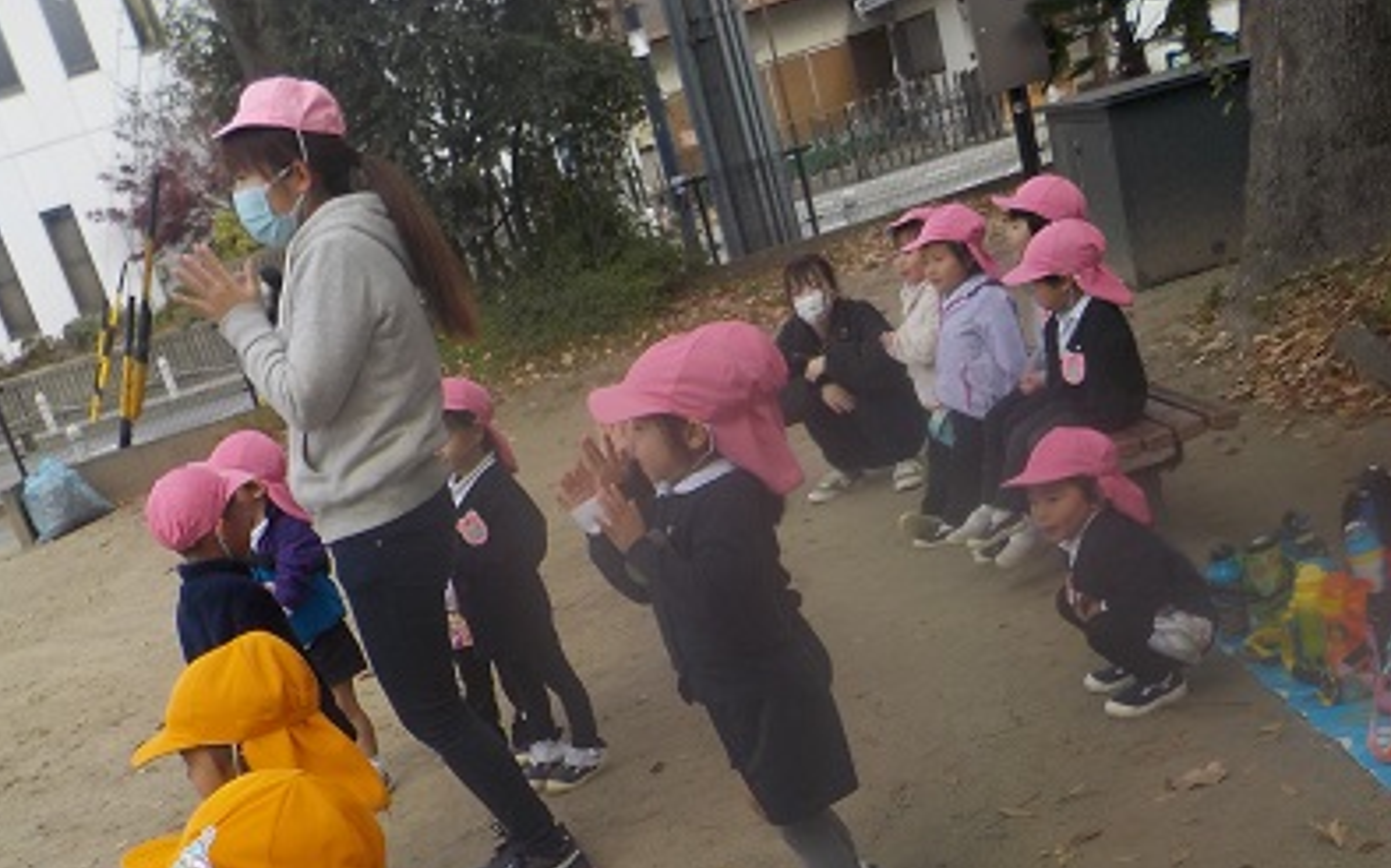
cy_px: 820
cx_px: 688
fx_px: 1630
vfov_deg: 28.4
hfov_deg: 46.2
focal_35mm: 43
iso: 125
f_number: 3.3
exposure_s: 1/500
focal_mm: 4.1
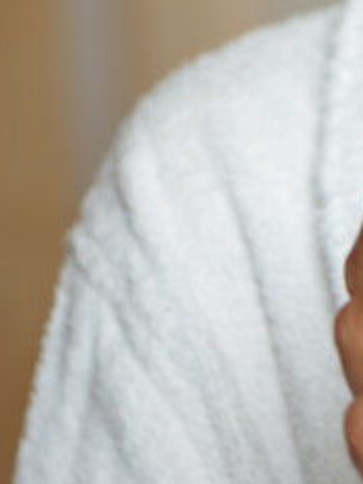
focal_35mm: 443
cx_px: 700
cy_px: -17
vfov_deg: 4.5
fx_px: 6188
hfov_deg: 3.3
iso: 100
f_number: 3
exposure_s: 1/125
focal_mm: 105
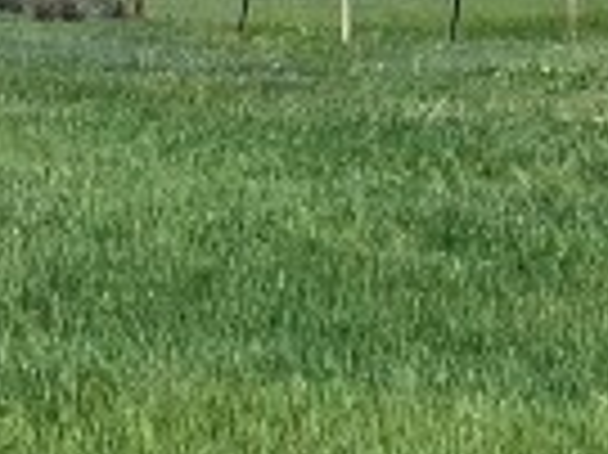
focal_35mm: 197
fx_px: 3457
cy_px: -193
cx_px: 248
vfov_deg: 7.4
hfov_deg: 10.0
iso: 32
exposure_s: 1/3610
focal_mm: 4.2
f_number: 1.6
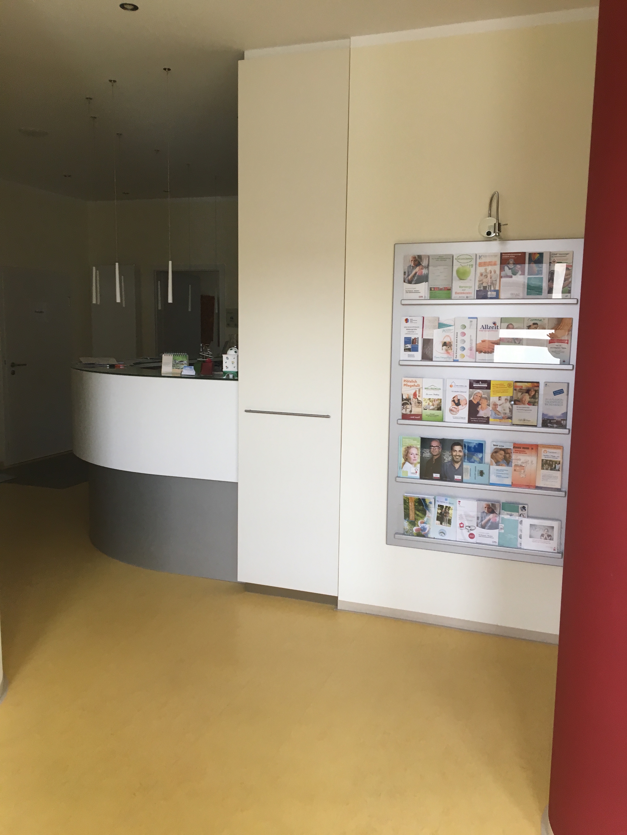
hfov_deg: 48.2
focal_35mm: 29
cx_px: 314
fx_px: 700
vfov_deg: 61.7
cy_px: 418
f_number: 2.2
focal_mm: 4.15
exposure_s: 1/33
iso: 32
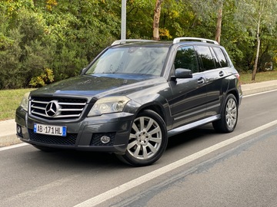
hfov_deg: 36.8
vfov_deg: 28.0
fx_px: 416
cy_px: 104
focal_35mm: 52
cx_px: 138
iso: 25
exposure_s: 1/122
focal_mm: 6
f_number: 2
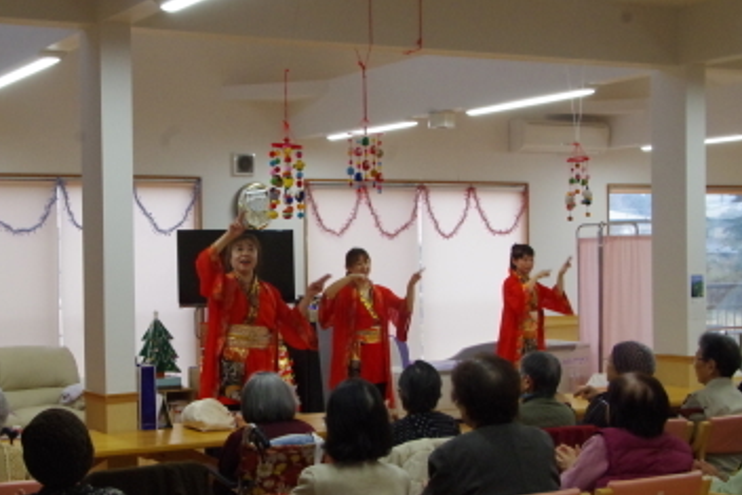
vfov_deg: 22.3
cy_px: 262
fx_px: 1258
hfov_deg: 32.5
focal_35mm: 61
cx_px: 226
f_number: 11
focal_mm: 29.38
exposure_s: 1/100
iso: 3200
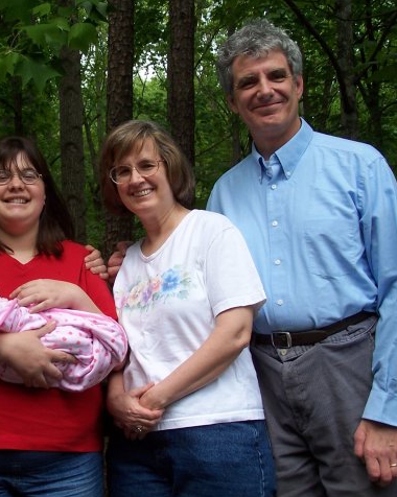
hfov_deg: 22.5
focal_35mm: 67
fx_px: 985
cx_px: 80
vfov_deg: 28.3
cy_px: 250
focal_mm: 8.5
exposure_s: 1/500
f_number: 3.2
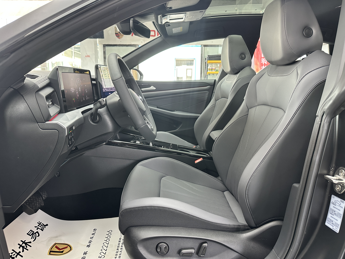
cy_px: 130
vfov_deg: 56.8
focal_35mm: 24
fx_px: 239
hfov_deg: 71.6
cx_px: 172
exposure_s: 1/111
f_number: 1.78
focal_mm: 6.86
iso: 250
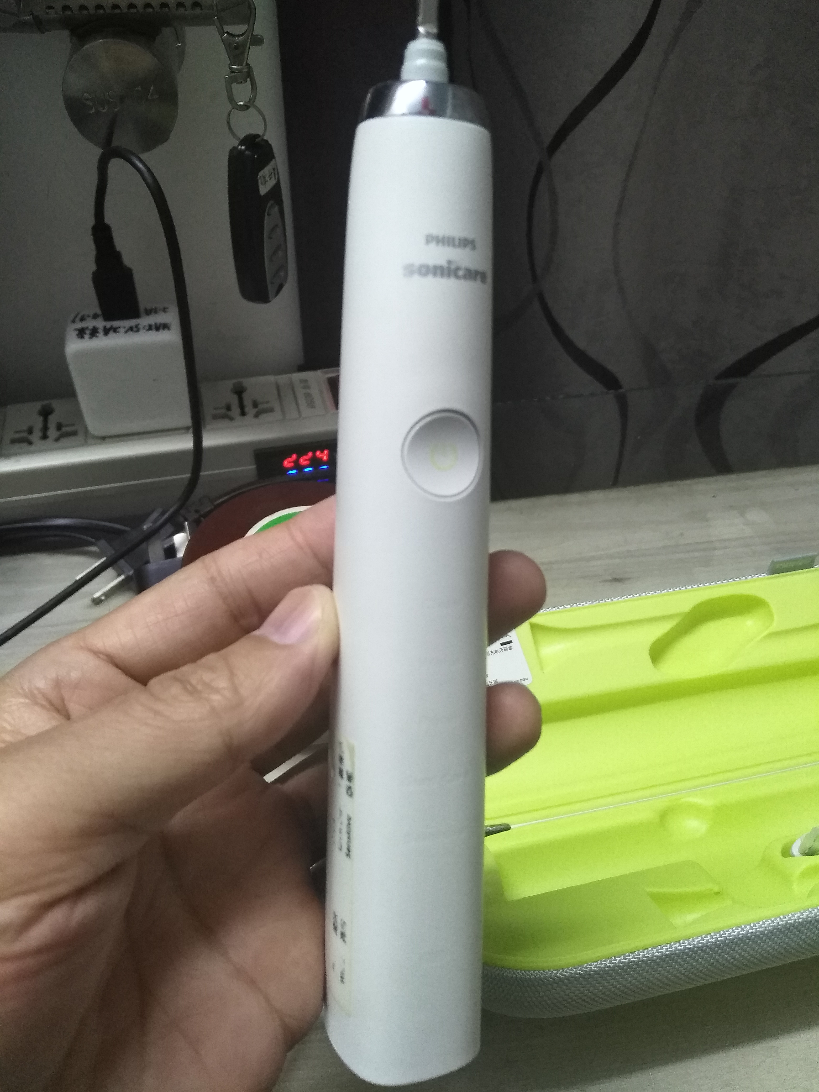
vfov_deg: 67.3
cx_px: 410
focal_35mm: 26
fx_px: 820
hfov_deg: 53.1
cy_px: 546
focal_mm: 3.63
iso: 365
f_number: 1.8
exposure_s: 1/33.3
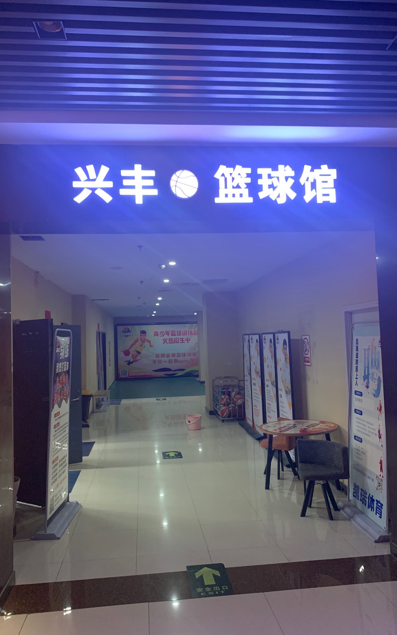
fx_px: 485
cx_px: 196
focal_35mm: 28
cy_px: 313
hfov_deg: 44.5
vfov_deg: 66.5
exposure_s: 1/50
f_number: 1.8
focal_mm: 4.25
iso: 100
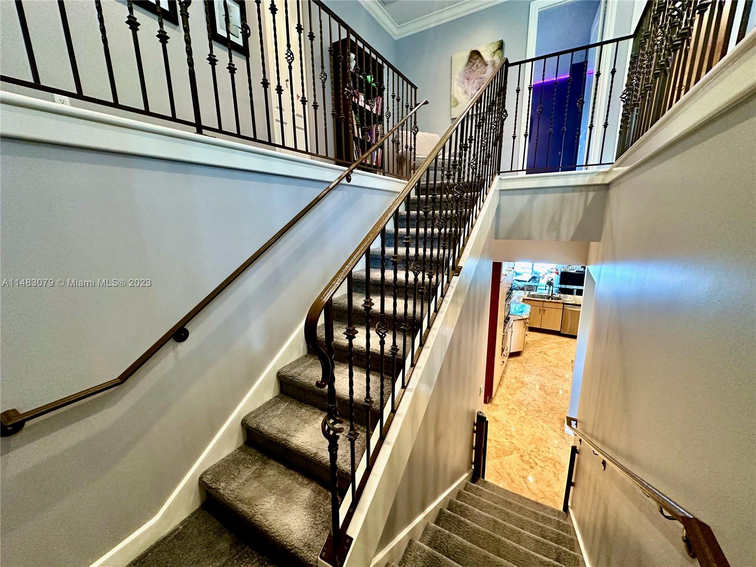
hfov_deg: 102.1
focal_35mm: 14
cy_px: 284
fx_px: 306
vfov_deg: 85.7
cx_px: 378
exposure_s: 1/60
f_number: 2.2
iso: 250
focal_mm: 2.22
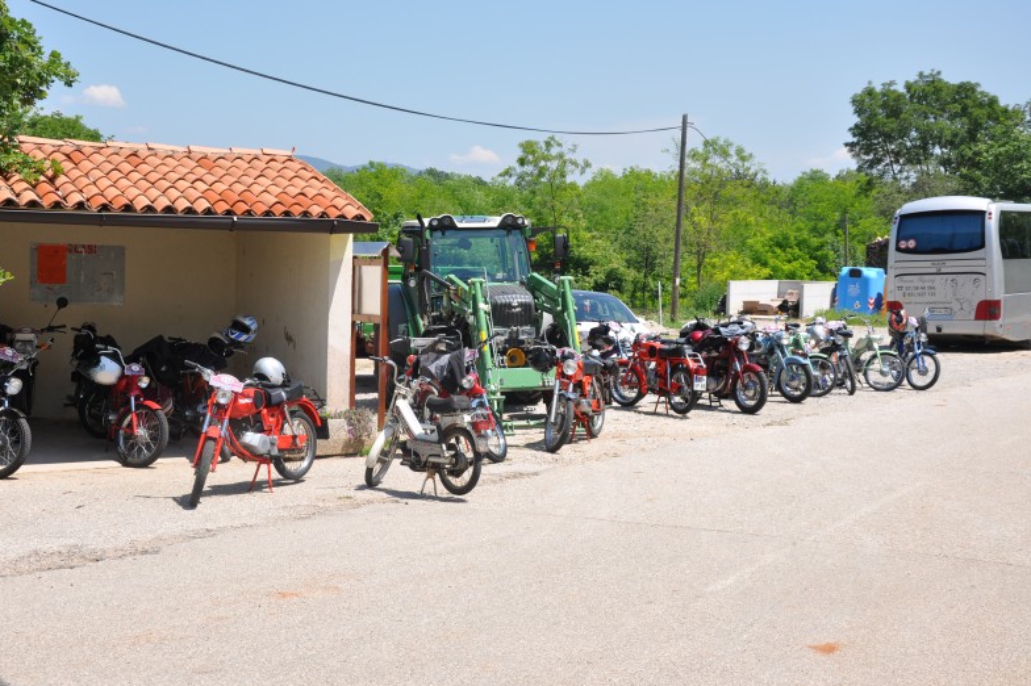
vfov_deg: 26.0
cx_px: 513
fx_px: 1489
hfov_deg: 38.2
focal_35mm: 52
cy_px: 345
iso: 200
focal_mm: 34
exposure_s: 1/320
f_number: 9
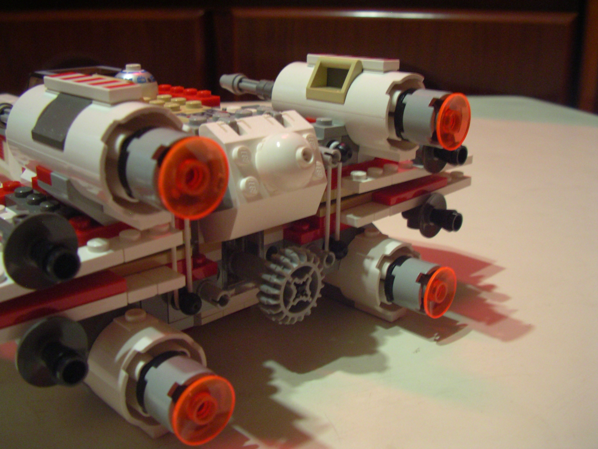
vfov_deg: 38.7
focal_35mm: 37
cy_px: 224
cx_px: 299
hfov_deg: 50.1
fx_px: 639
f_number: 2.8
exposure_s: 1/4
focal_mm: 5.7
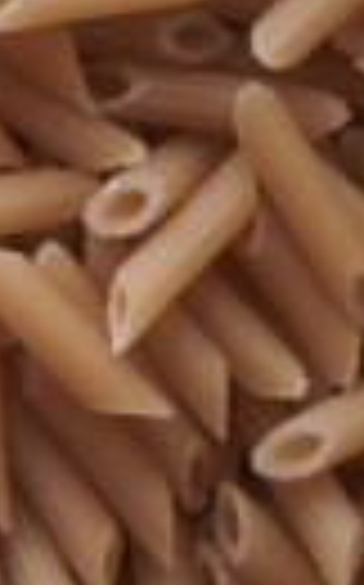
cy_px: -45
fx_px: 4995
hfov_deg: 3.8
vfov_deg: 6.7
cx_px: -1308
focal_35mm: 314
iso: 160
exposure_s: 1/100
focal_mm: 50
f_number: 8
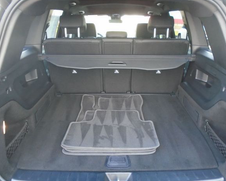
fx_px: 187
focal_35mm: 28
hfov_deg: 62.2
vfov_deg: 51.5
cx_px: 119
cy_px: 89
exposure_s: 1/30
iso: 320
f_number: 3.2
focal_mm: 4.6
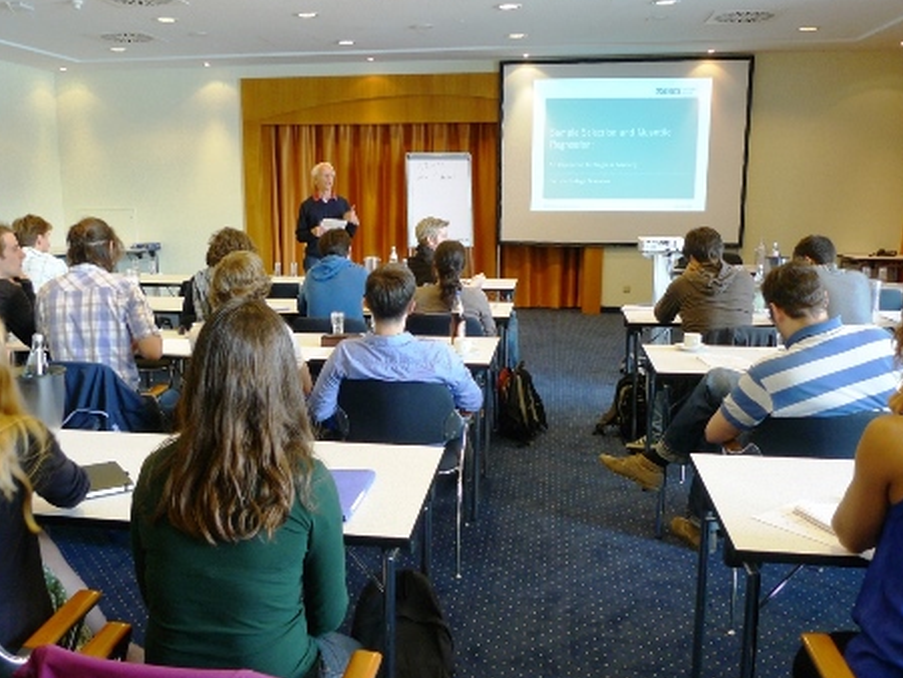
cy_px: 357
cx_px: 411
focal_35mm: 32
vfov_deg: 44.2
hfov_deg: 56.7
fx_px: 835
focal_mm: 5.1
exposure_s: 1/30
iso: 160
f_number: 2
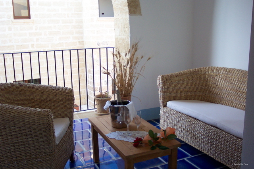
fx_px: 268
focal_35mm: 38
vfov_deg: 35.0
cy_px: 84
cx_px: 127
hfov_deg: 50.7
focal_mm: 8
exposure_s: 1/125
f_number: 2.8
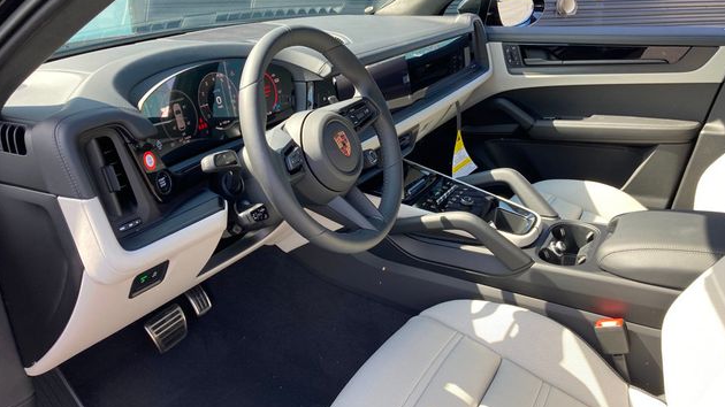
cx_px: 365
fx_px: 596
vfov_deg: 37.7
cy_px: 193
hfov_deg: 62.6
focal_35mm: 31
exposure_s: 1/122
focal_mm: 3.99
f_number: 1.8
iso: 25
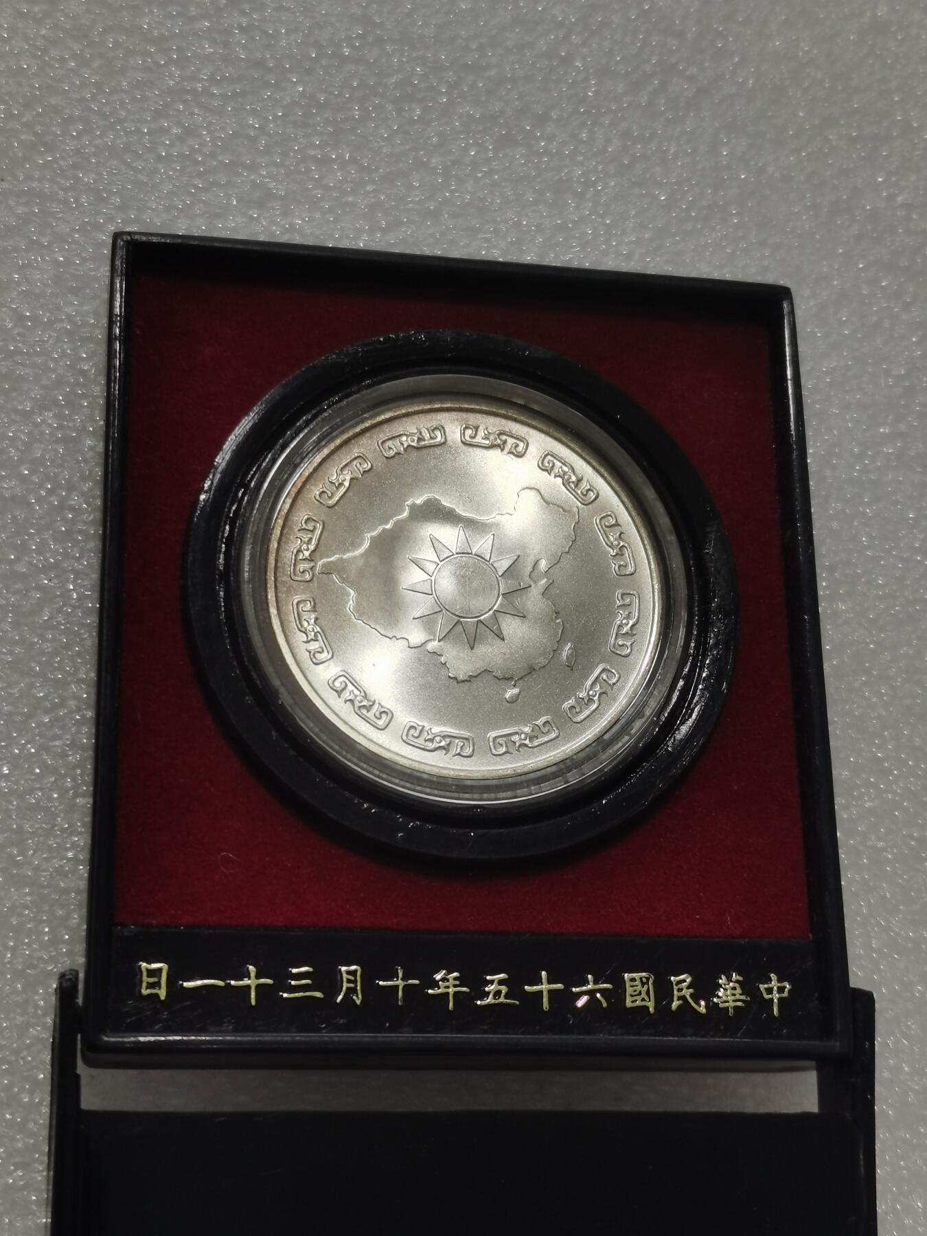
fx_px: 2142
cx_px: 464
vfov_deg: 32.2
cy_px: 618
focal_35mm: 60
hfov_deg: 24.4
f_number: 1.8
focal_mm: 5.58
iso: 50
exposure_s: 1/204
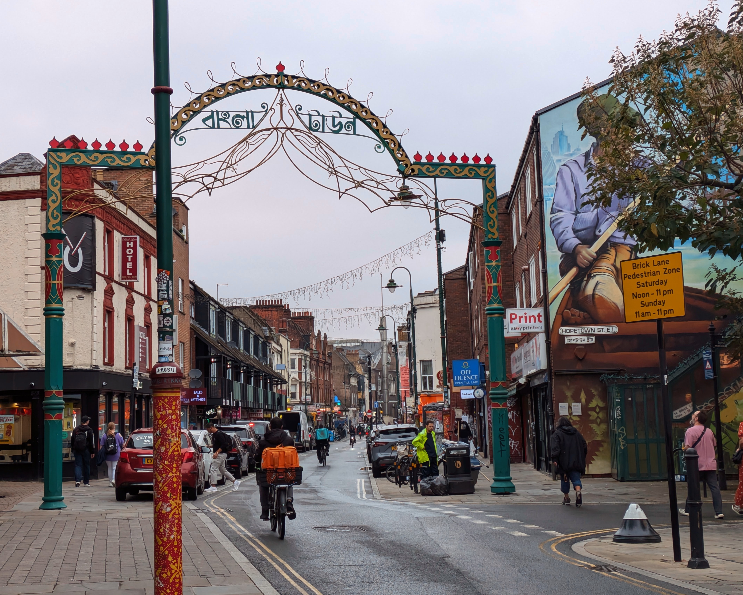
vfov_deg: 28.1
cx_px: 357
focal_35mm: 54
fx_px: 1188
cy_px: 294
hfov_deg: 34.7
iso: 58
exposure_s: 1/155
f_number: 1.89
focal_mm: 5.43
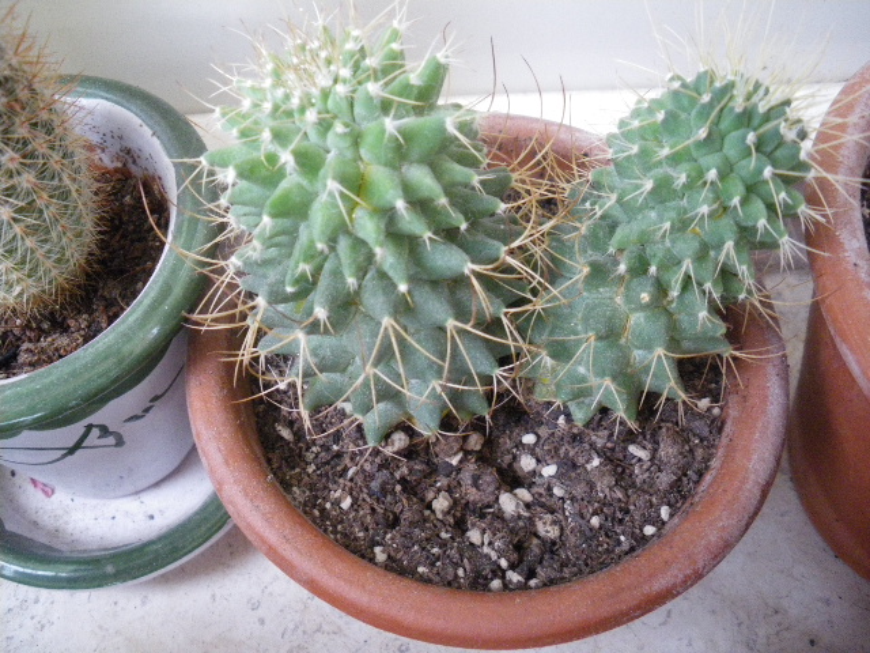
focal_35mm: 36
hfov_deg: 51.4
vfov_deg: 39.7
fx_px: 905
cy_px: 326
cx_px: 435
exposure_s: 1/30
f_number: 3.5
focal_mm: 6.3
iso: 800
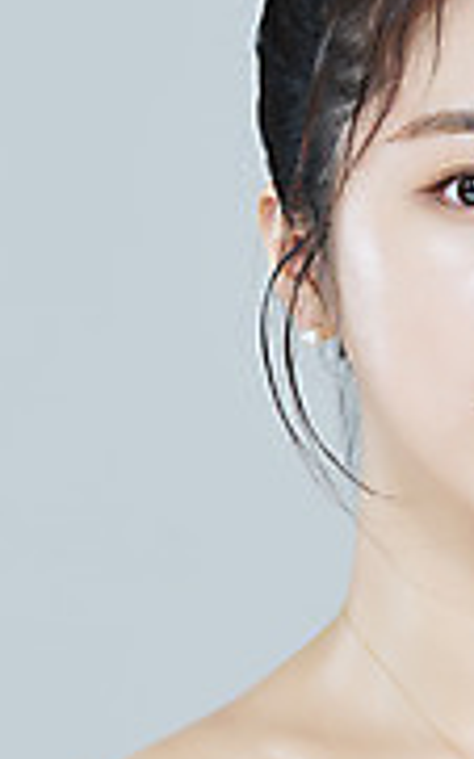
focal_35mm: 236
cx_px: 526
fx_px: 4882
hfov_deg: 5.5
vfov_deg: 8.9
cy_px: 482
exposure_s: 1/125
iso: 64
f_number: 11
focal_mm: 105
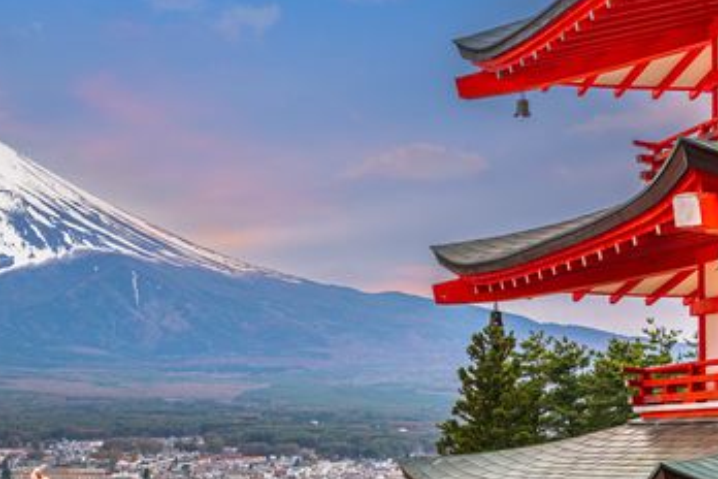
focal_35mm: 93
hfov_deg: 21.6
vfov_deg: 14.7
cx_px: 149
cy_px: 355
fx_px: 1855
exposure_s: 1/200
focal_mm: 45
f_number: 8
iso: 64
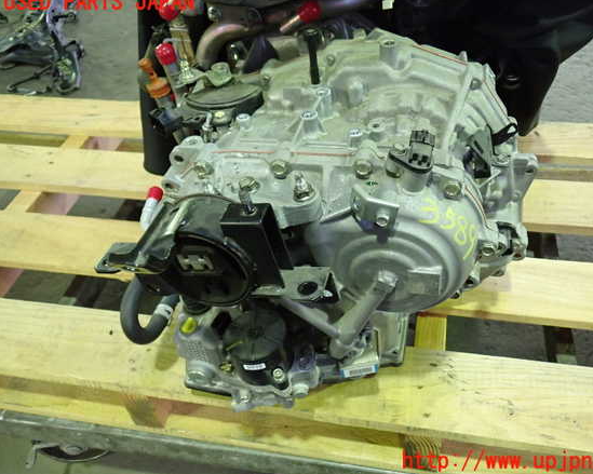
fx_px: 562
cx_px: 322
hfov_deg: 55.6
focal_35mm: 32
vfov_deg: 45.8
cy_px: 232
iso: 640
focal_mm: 5.4
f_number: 2.3
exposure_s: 1/30
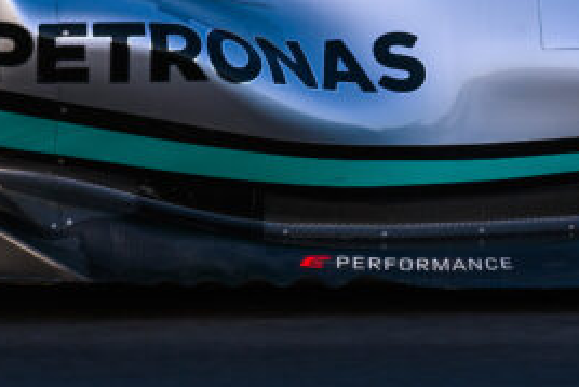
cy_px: 84
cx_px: 274
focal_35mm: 1090
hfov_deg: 1.9
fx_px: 17540
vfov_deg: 1.3
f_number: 5.6
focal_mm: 420
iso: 800
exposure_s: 1/1000
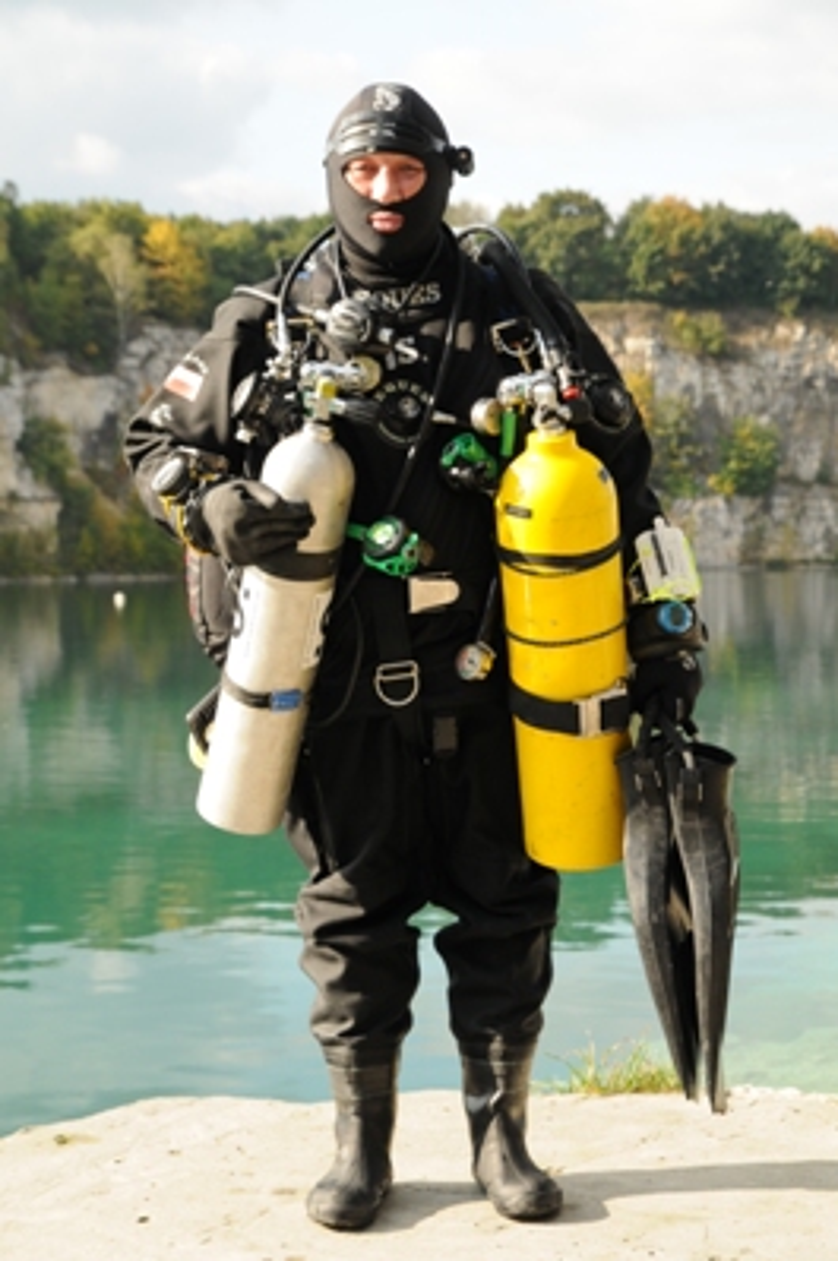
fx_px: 2363
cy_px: 630
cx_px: 419
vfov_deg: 29.9
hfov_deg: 20.1
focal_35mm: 68
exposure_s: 1/200
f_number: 5.6
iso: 400
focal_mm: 45
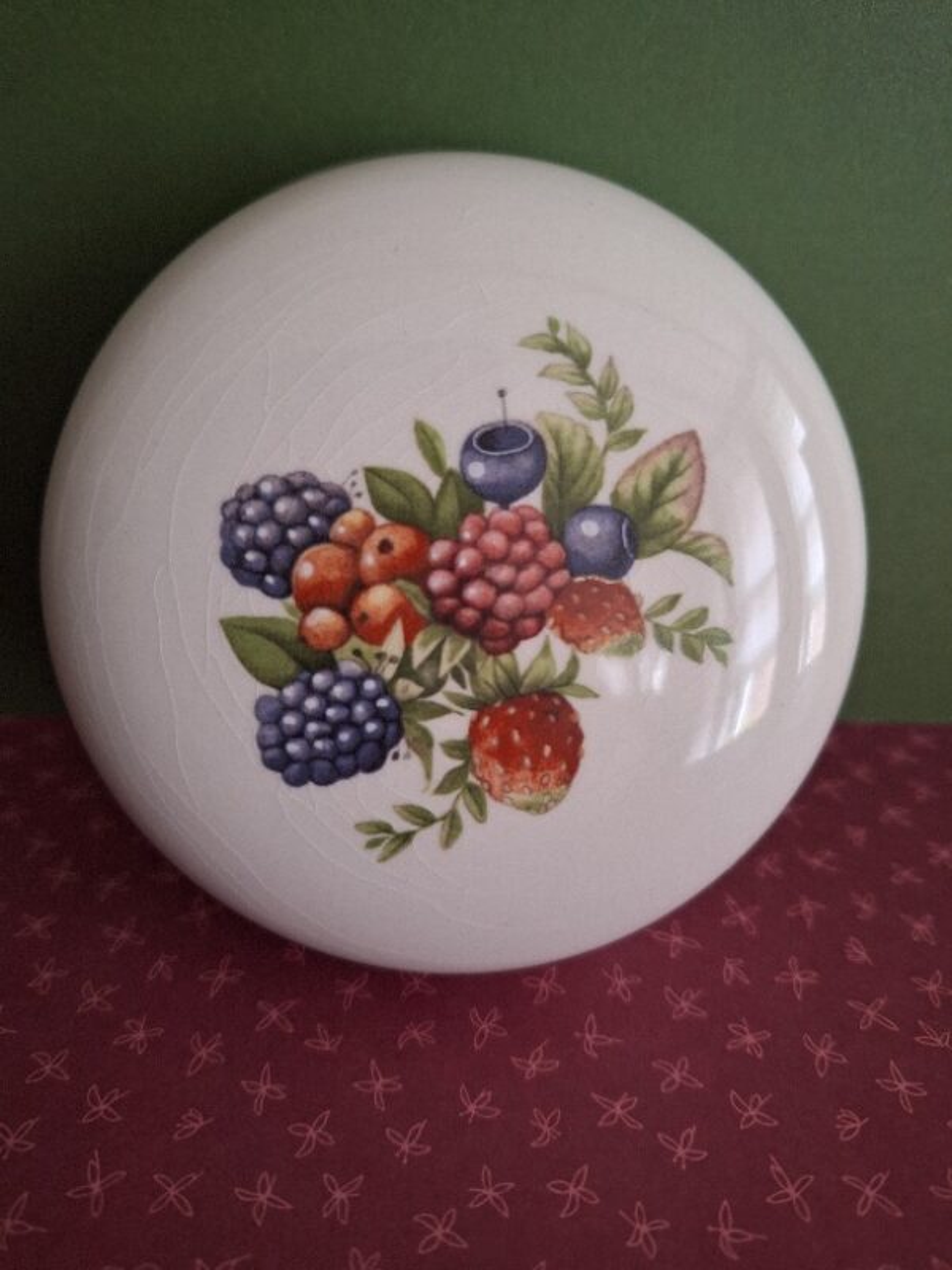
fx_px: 843
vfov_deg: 73.9
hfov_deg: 58.9
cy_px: 635
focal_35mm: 23
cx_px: 476
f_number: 1.8
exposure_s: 1/20
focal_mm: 5.54
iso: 400
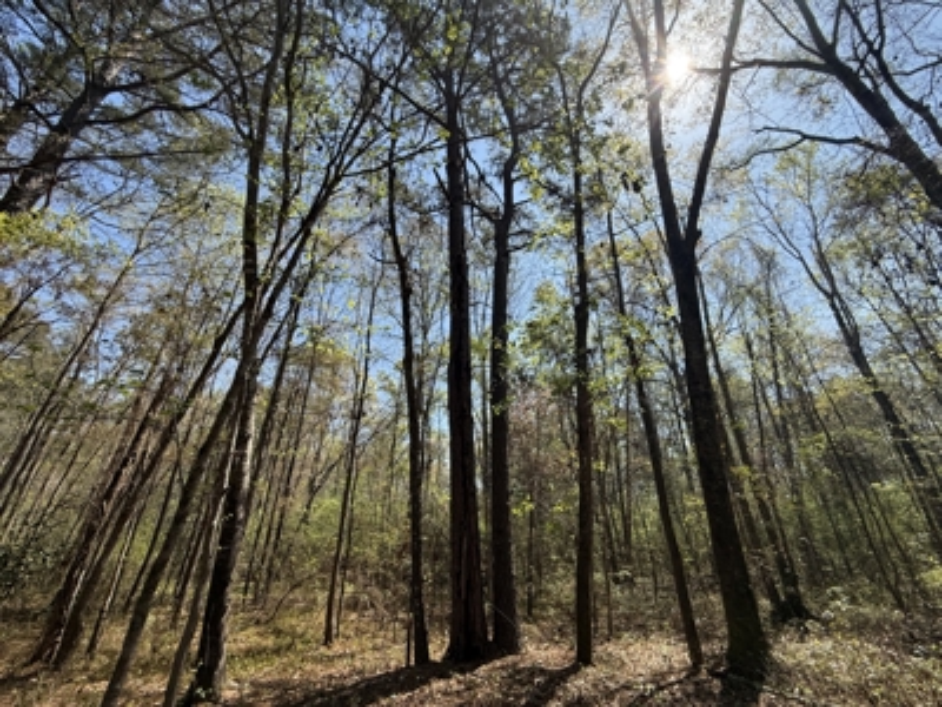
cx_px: 471
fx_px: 381
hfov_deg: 102.1
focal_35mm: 14
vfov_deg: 85.7
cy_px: 354
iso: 50
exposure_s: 1/970
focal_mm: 2.22
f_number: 2.2
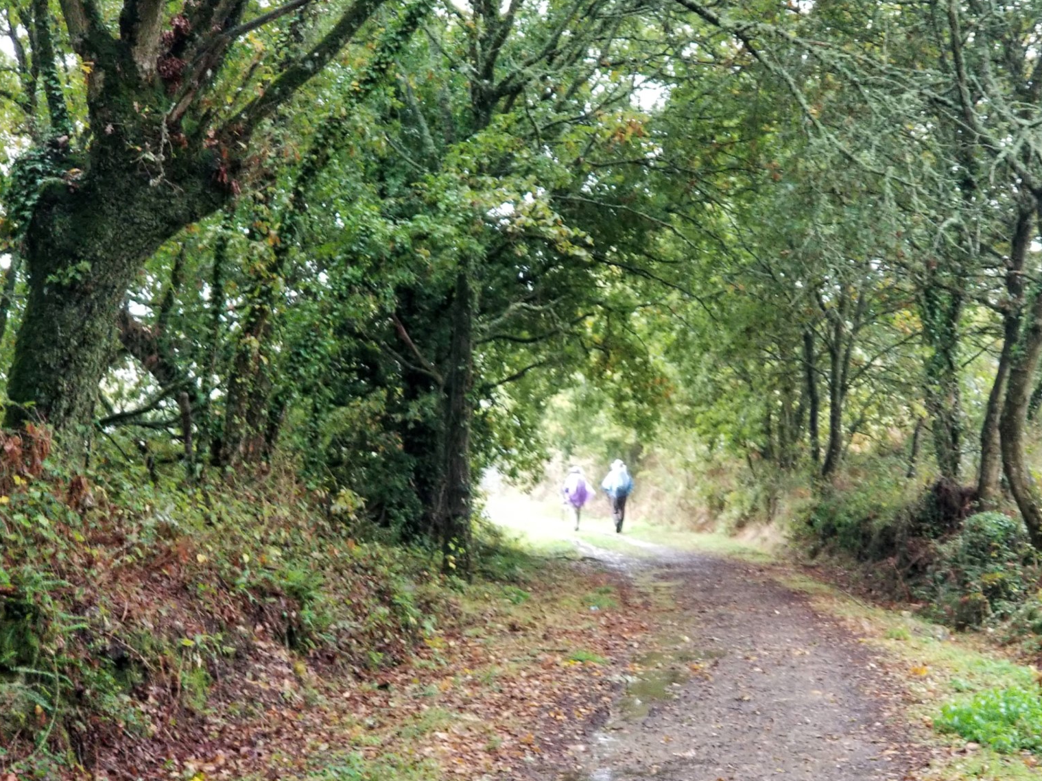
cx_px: 684
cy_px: 437
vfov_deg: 21.3
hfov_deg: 28.0
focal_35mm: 69
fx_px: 2077
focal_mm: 6
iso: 250
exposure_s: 1/30
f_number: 2.4
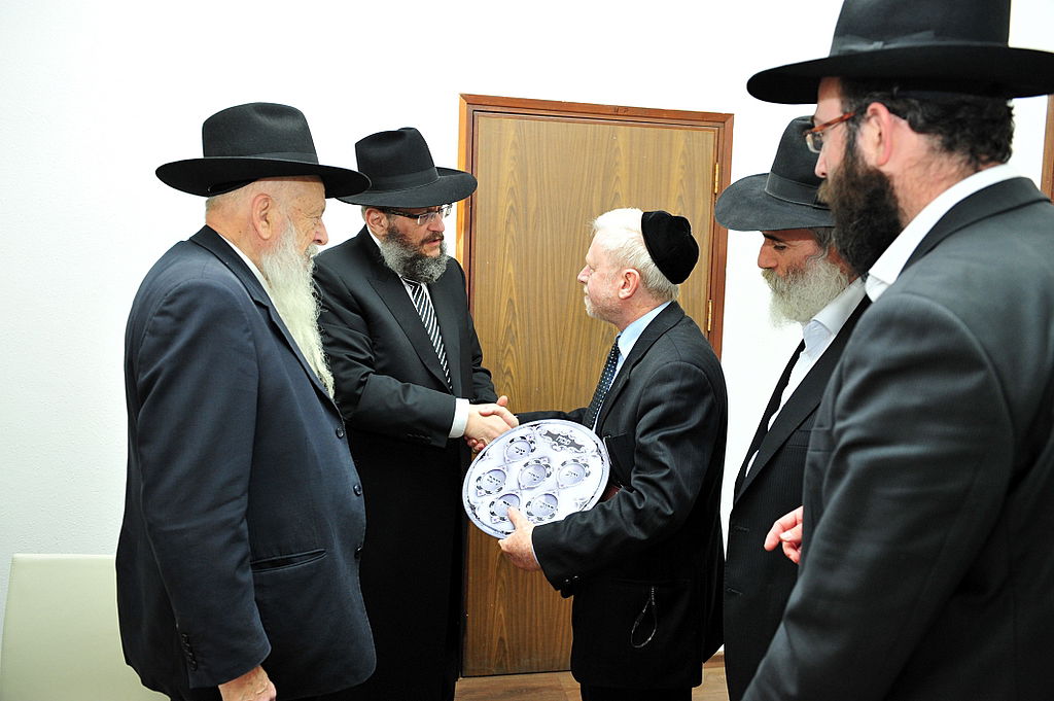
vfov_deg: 46.3
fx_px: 819
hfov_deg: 65.5
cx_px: 527
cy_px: 350
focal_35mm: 28
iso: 1250
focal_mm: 28
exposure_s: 1/160
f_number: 4
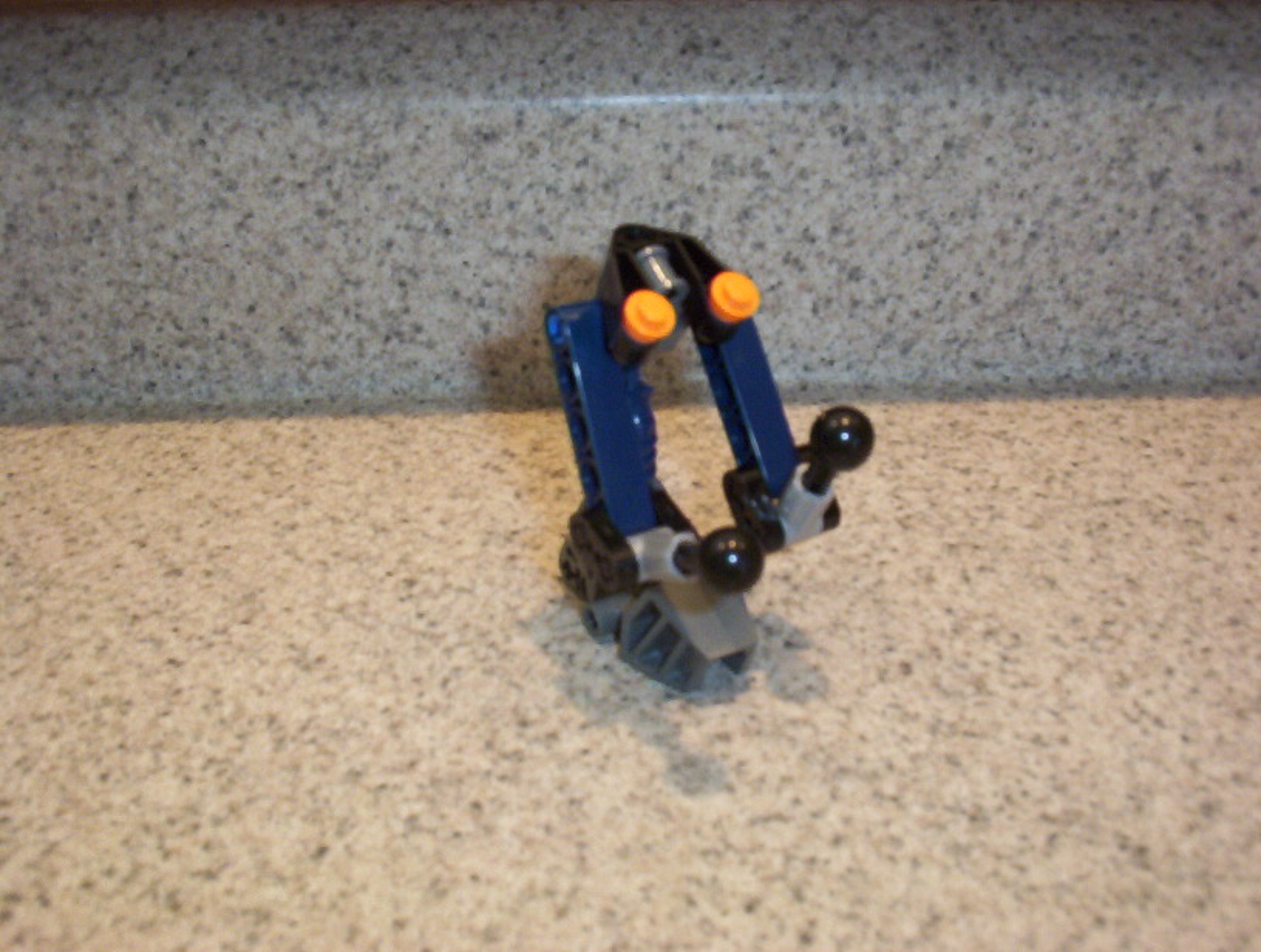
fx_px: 1424
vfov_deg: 37.0
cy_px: 476
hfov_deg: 47.8
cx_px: 630
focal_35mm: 39
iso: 140
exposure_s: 1/30
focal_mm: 6
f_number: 4.5
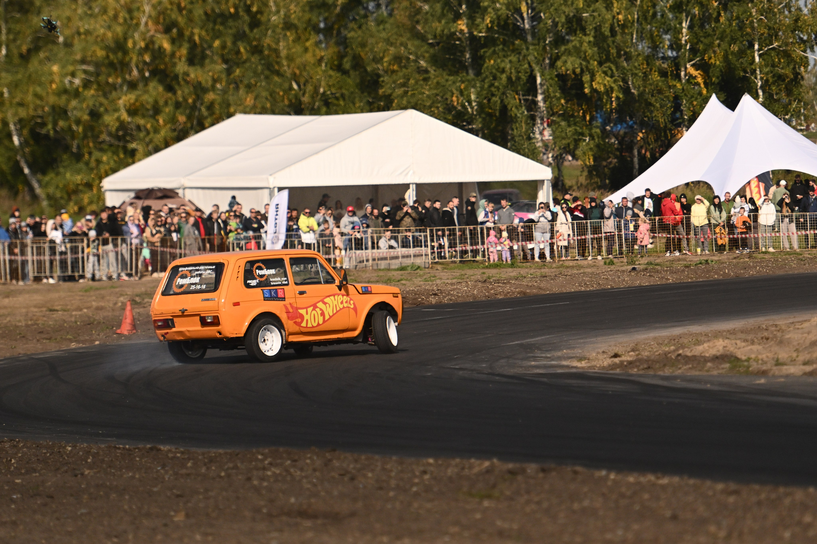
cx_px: 408
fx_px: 5604
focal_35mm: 247
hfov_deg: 8.3
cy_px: 272
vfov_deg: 5.6
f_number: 2.8
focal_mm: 165
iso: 1000
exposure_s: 1/32000
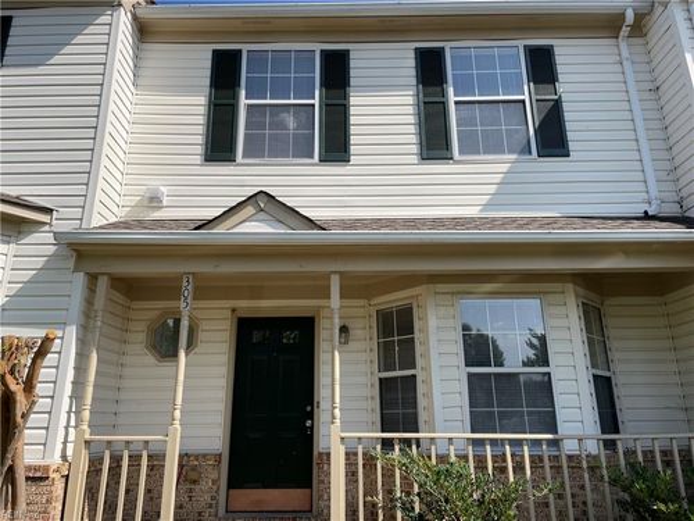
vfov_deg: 53.1
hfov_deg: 67.3
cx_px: 347
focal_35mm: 26
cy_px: 260
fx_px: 521
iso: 32
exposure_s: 1/3731
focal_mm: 4.2
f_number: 1.6
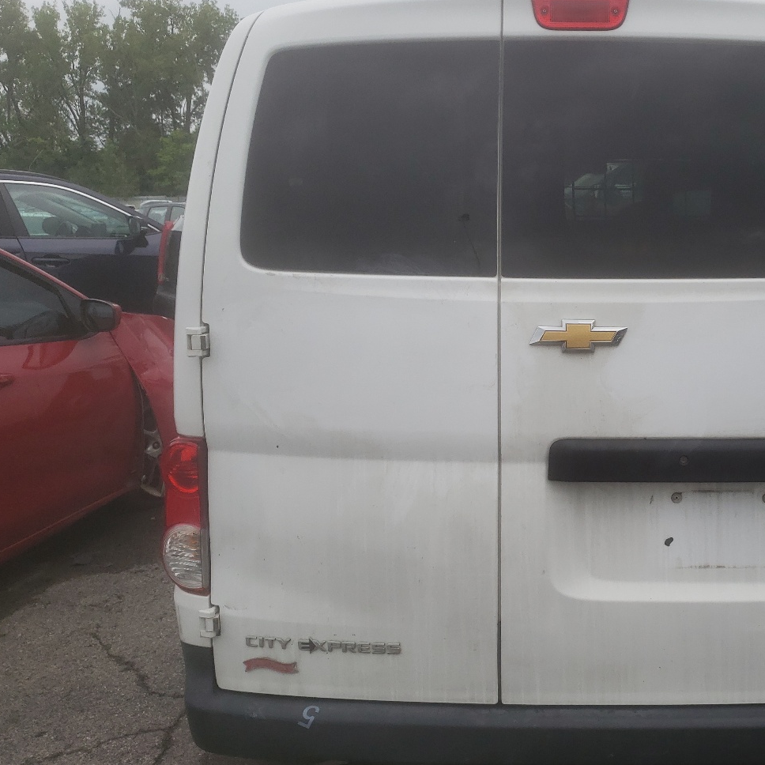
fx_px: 950
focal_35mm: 38
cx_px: 559
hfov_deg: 42.7
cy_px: 406
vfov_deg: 43.8
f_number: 1.5
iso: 50
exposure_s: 1/2000
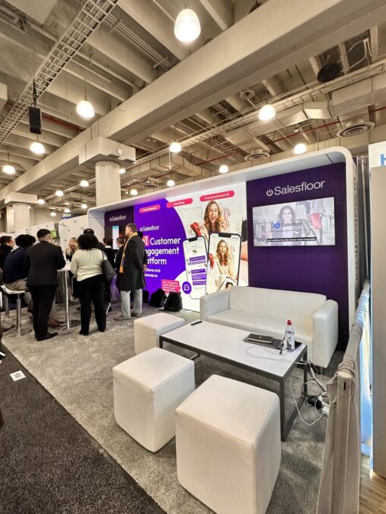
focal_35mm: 16
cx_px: 182
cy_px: 249
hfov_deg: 78.0
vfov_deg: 94.5
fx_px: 238
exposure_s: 1/120
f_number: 2.2
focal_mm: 2.22
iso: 200
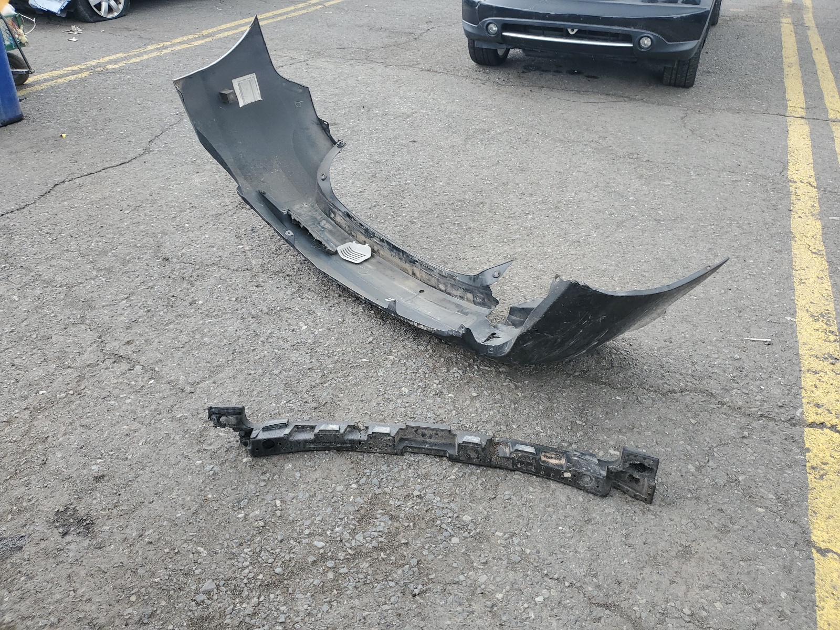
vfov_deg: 53.1
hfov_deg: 67.3
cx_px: 420
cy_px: 315
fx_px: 631
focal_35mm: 26
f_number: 1.5
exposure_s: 1/137
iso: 50
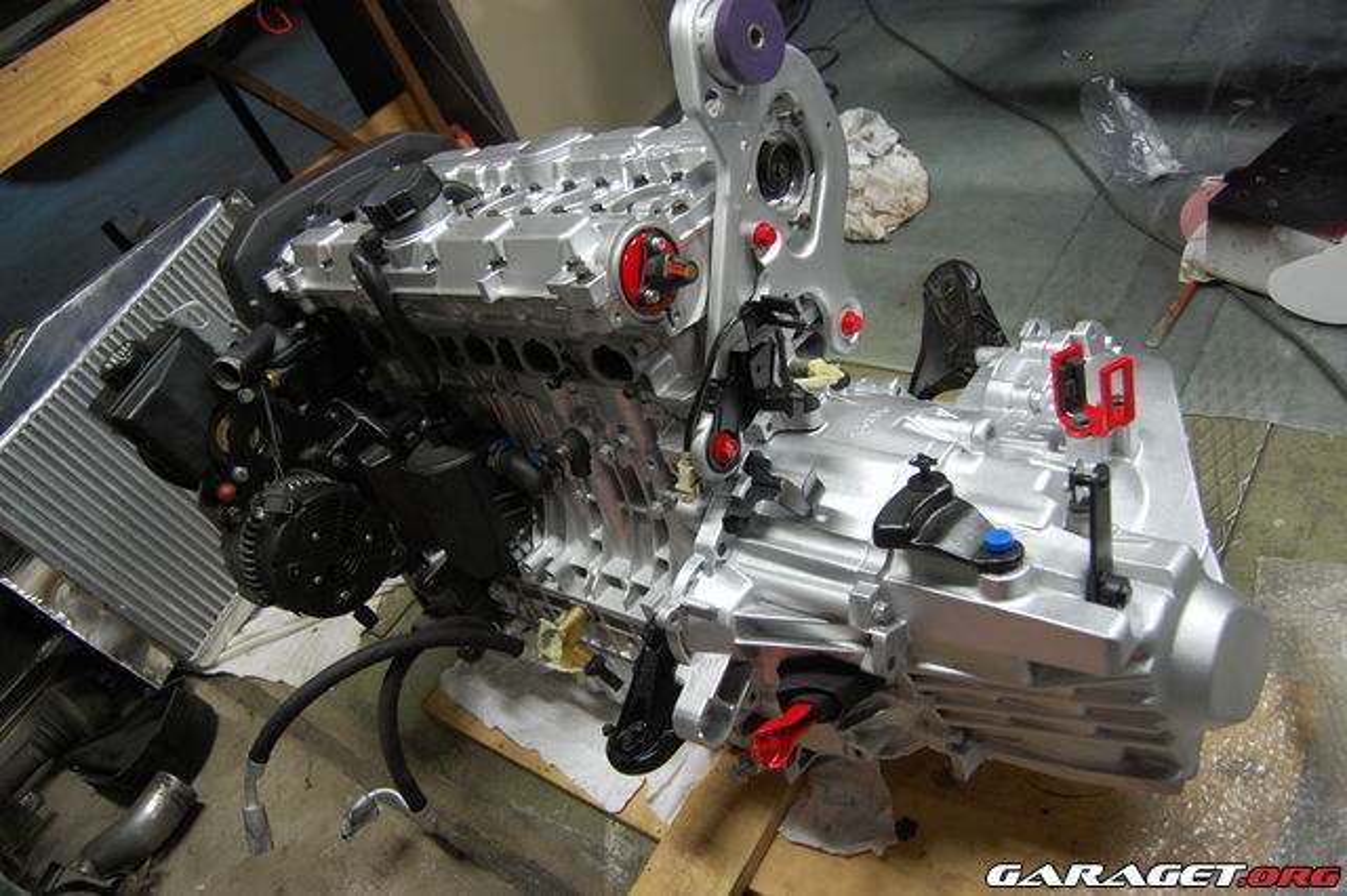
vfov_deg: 47.9
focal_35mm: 27
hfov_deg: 67.4
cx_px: 674
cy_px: 448
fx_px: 1010
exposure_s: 1/30
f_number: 3.5
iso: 800
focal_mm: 18
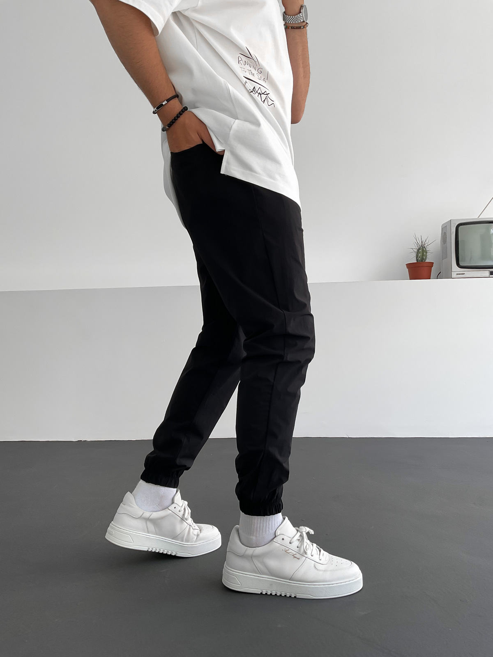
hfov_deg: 48.2
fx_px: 551
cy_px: 328
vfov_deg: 61.7
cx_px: 246
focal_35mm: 29
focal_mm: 3
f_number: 1.8
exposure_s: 1/120
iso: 32
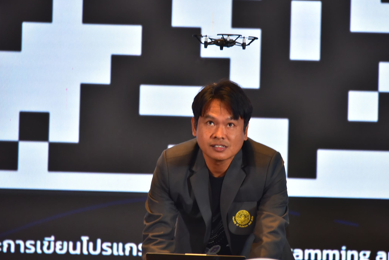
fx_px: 2962
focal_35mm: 274
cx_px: 222
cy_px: 124
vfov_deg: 5.0
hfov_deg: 7.5
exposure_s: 1/100
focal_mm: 230
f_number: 6.3
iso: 1600
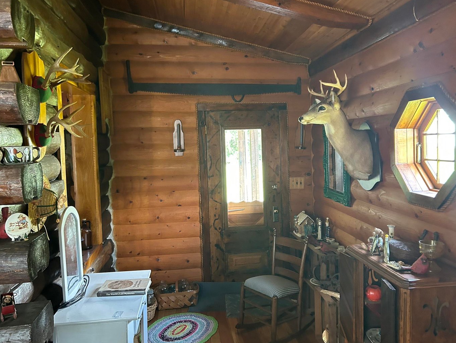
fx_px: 382
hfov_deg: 61.6
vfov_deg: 48.3
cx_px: 243
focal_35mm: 29
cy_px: 168
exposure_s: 1/53
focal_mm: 5.7
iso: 500
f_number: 1.5
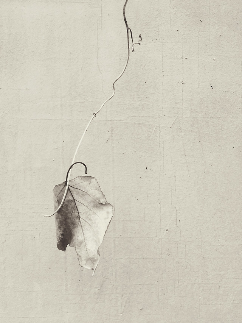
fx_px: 270
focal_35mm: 29
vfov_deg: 61.7
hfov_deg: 48.2
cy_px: 162
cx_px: 121
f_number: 2.2
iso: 32
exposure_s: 1/50
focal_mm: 4.15
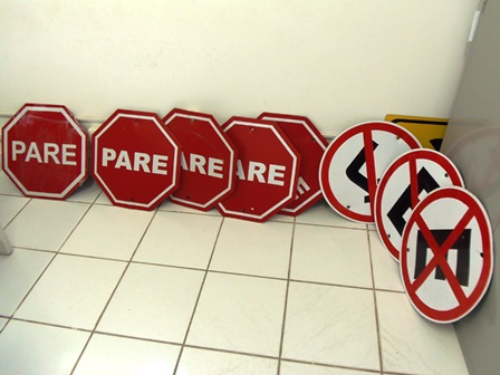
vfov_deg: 53.1
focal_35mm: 26
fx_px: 376
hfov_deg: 67.3
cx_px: 250
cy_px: 188
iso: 125
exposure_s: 1/30
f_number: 3
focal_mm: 4.8
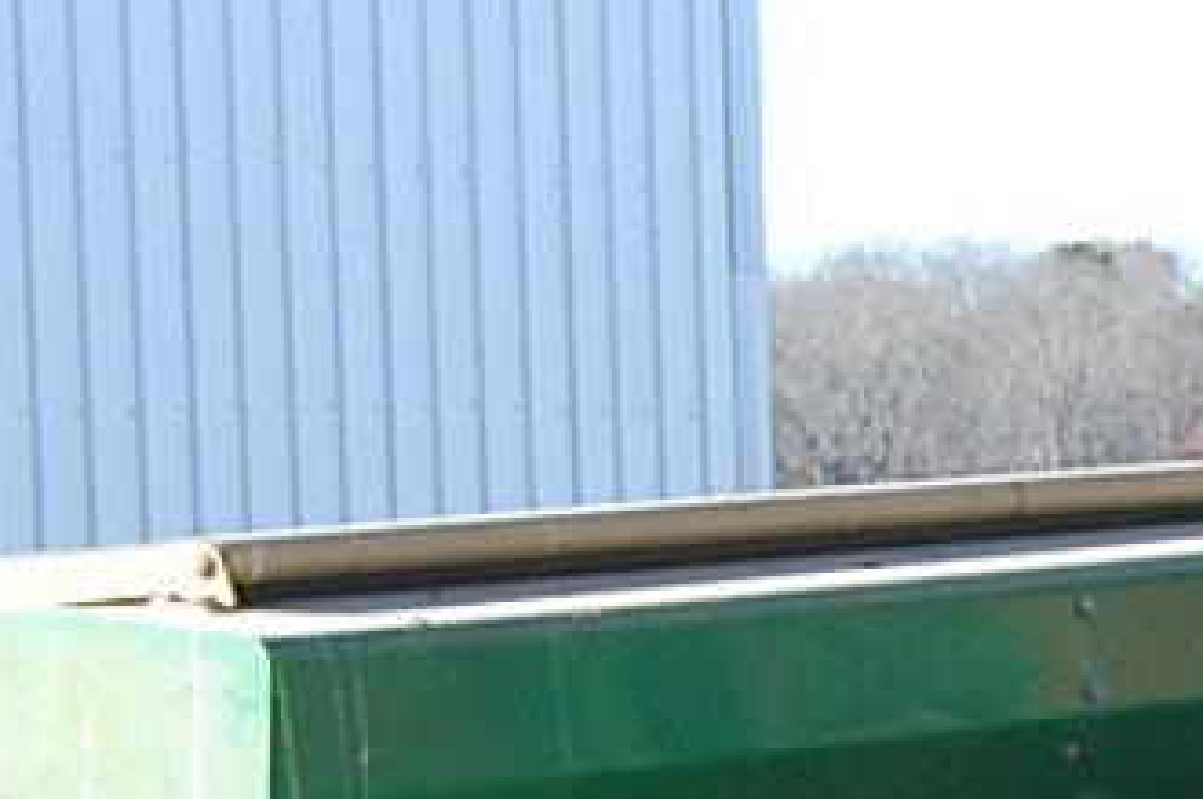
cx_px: 2080
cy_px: 1184
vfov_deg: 5.6
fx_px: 8028
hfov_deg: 8.3
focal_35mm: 241
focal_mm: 31
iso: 200
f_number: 6.3
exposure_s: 1/160
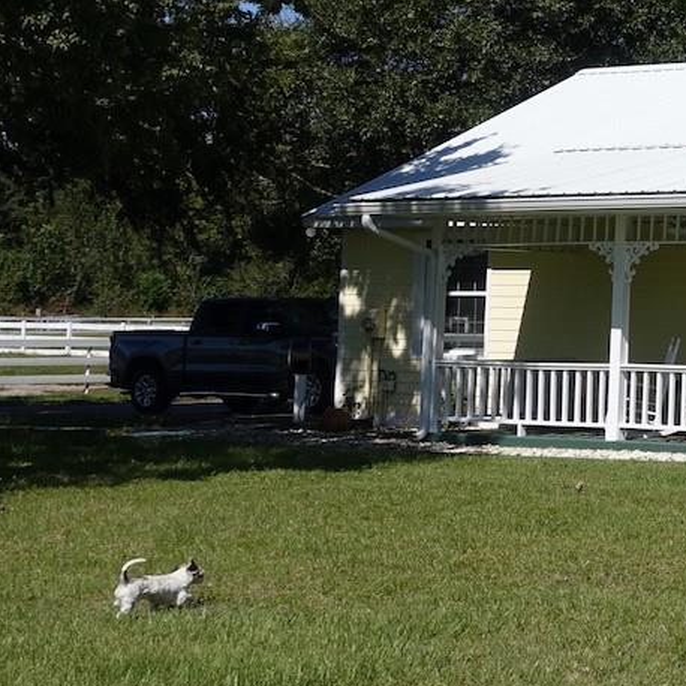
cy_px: 151
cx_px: 1186
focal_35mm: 92
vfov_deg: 18.7
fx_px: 2063
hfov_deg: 16.3
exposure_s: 1/800
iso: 125
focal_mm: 11.33
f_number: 5.6
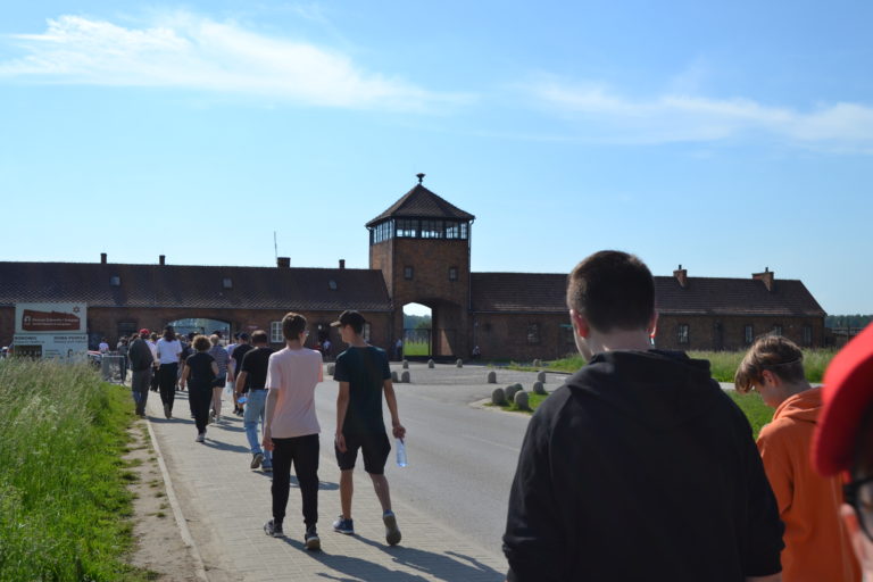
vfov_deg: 34.2
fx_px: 946
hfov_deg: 49.6
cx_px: 436
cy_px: 291
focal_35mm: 39
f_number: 9
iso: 100
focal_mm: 26
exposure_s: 1/320
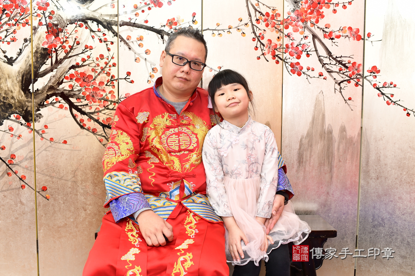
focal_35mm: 35
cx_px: 208
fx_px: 403
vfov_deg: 37.9
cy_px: 138
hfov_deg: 54.4
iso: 1000
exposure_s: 1/200
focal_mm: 35
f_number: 4.5
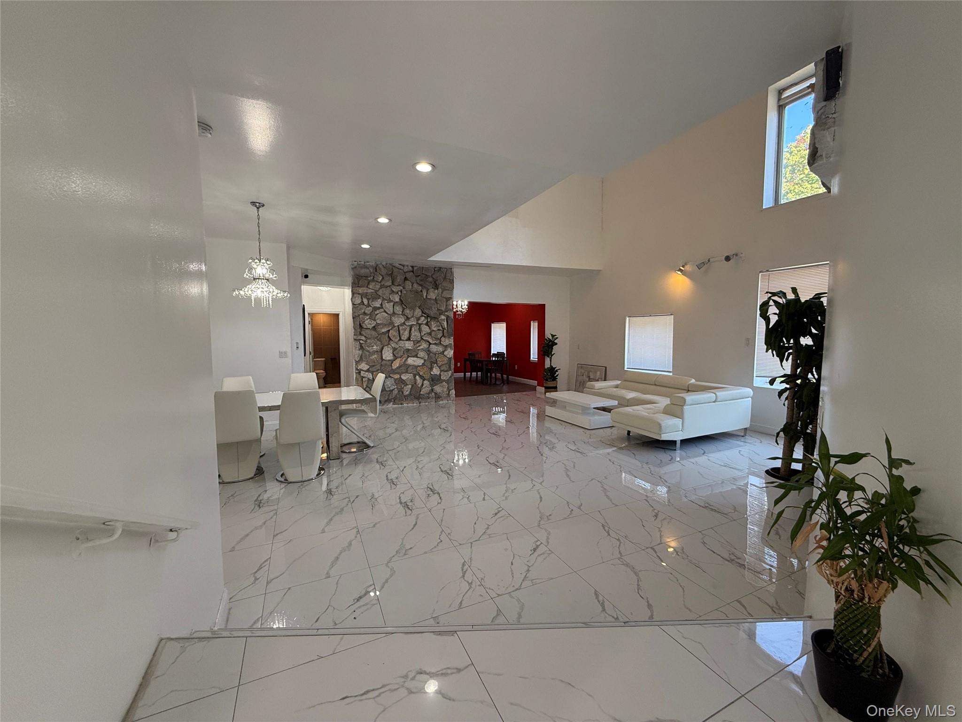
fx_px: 389
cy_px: 361
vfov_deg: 85.7
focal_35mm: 14
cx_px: 481
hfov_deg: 102.1
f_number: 2.2
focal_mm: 2.22
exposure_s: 1/120
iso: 125
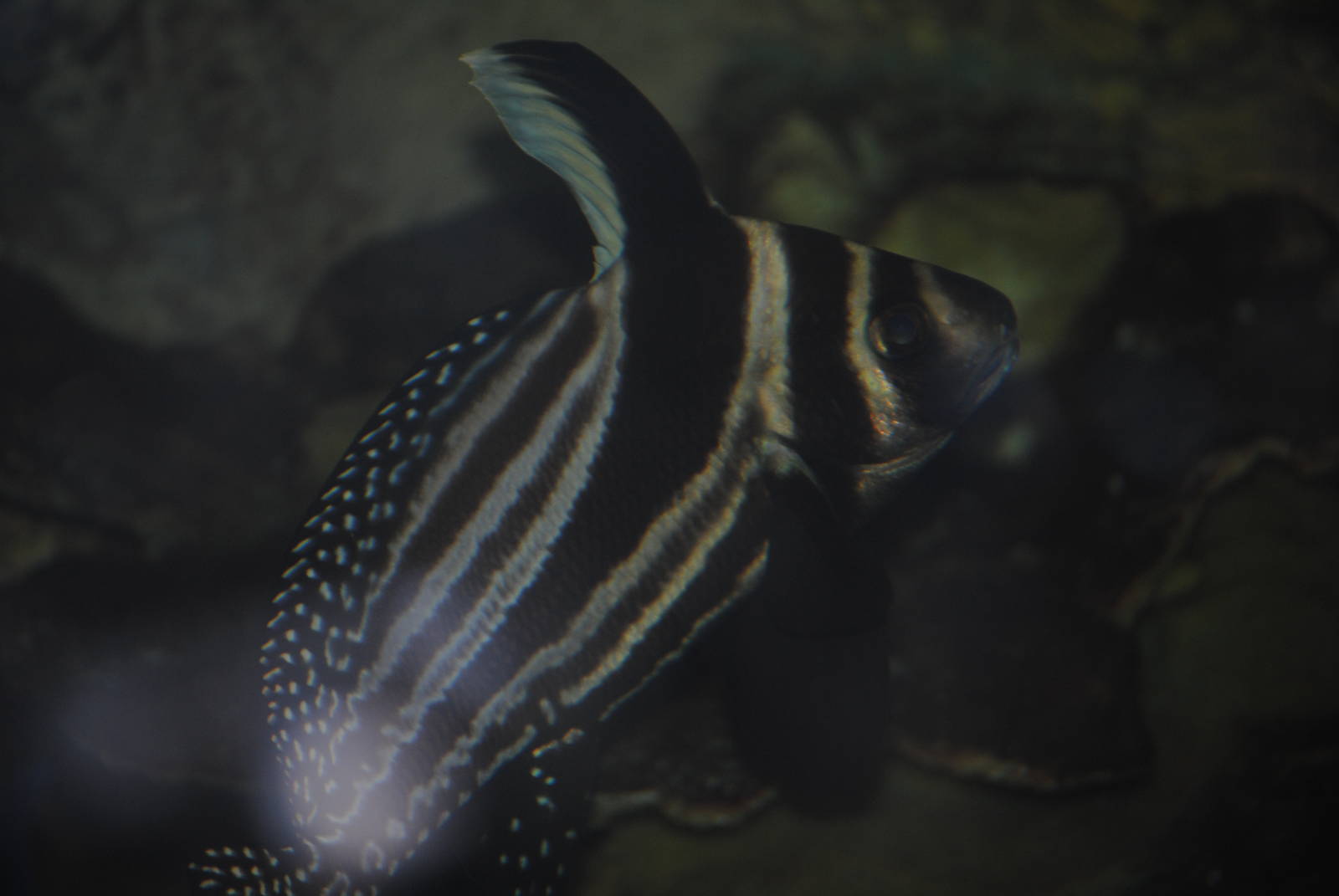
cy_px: 448
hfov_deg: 13.7
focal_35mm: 150
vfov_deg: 9.2
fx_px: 5586
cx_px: 670
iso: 200
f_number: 4.5
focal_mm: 100
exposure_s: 1/60
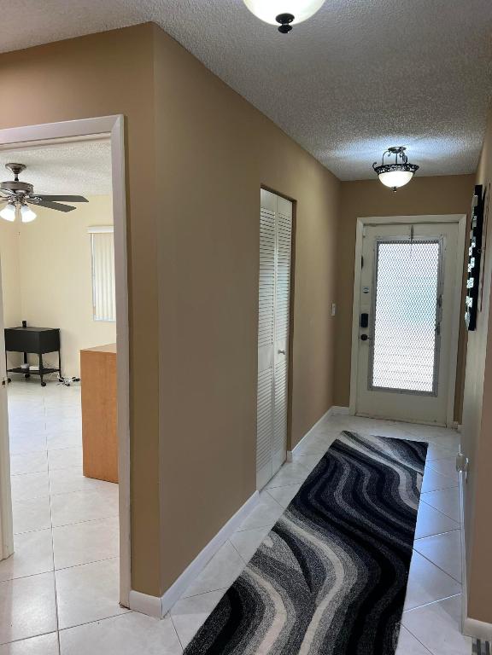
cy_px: 328
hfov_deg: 53.1
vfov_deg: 67.3
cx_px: 246
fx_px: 493
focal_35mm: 26
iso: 100
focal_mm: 5.7
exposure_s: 1/120
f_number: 1.5
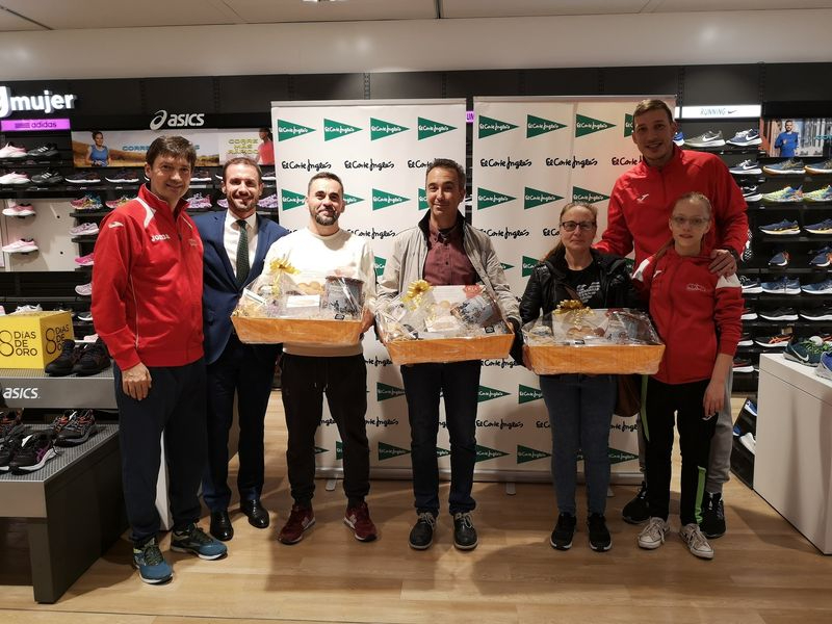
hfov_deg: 65.3
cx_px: 416
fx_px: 649
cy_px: 312
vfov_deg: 51.4
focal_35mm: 27
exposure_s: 1/50
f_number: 1.8
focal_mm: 5.58
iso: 64
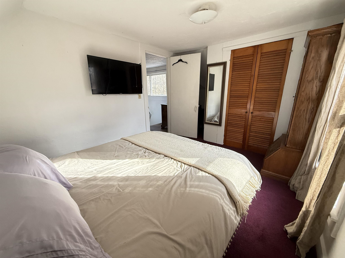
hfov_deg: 102.1
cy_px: 129
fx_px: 140
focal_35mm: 14
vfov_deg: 85.7
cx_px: 172
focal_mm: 2.22
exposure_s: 1/99
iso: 250
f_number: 2.2
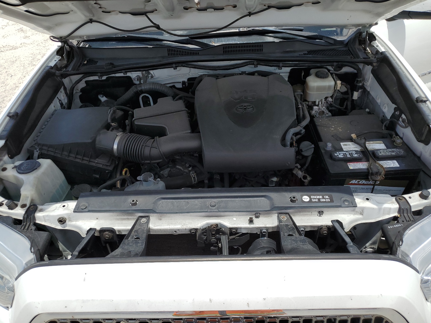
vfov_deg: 53.1
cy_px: 162
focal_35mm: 26
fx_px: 324
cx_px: 216
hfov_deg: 67.3
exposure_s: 1/2500
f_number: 1.5
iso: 50
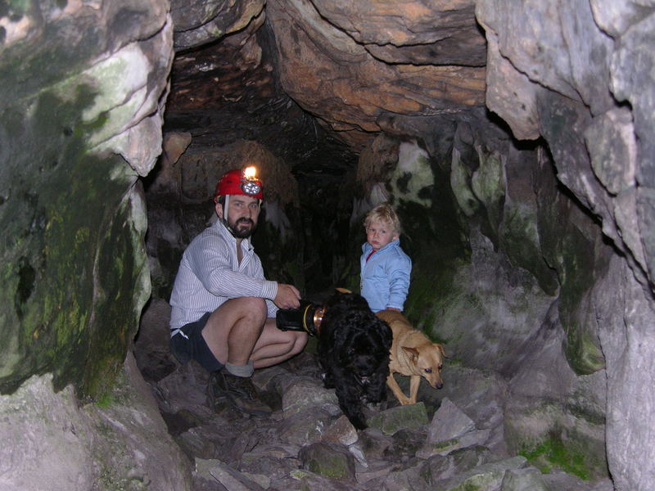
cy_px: 246
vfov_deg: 25.2
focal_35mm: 58
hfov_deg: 33.2
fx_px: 1097
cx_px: 328
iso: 200
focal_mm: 14.7
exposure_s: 1/60.1
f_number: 3.1
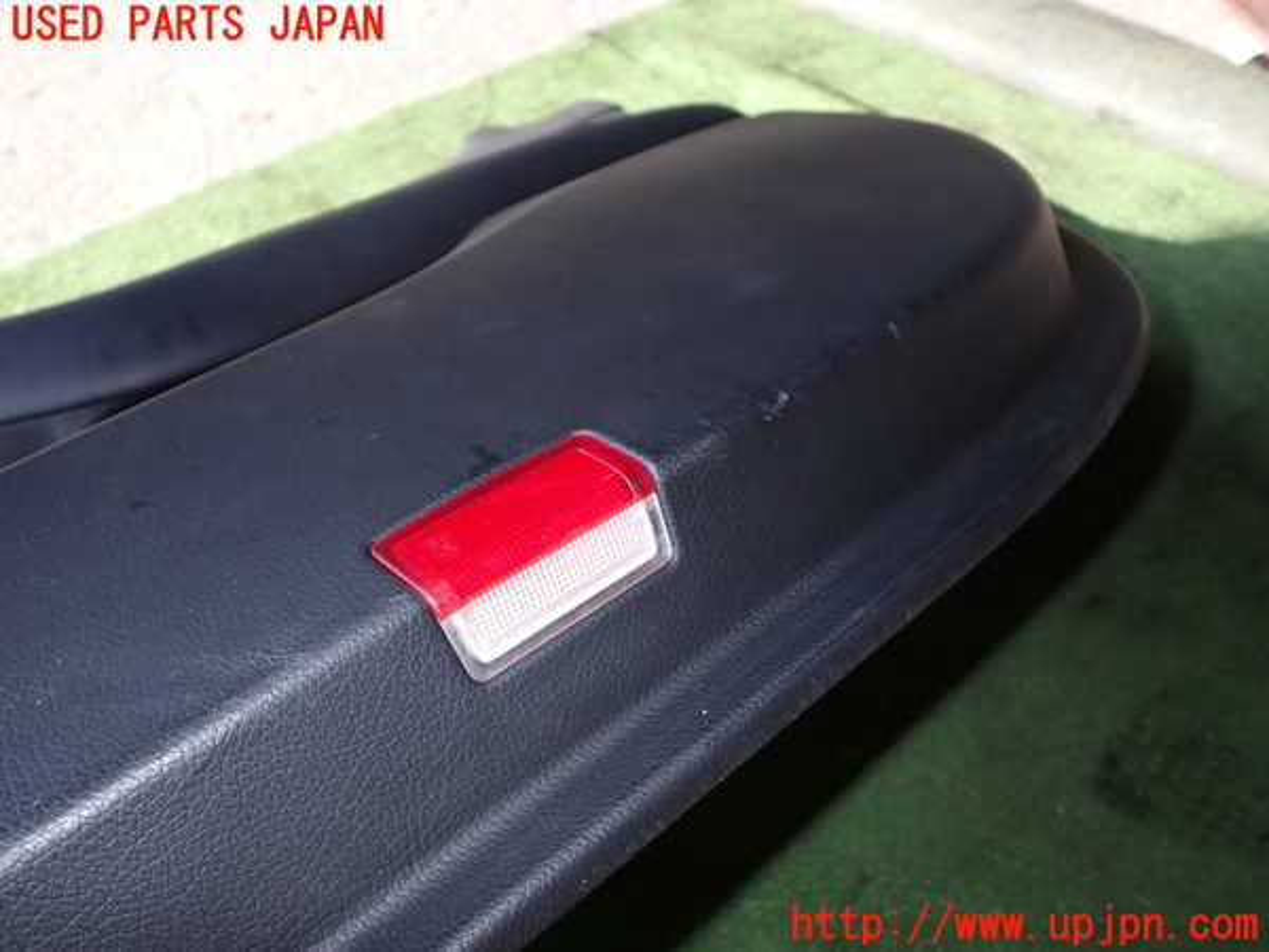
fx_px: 1100
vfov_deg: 46.8
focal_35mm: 30
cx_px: 634
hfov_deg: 60.0
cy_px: 476
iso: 125
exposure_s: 1/30
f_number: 6.3
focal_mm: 5.4
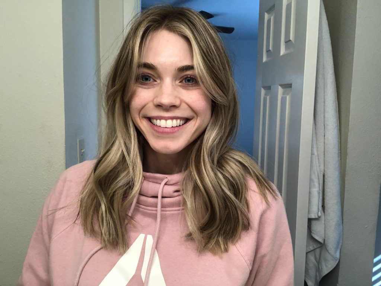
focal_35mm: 32
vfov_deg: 44.2
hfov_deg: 56.8
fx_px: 352
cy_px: 143
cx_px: 190
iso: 125
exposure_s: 1/120
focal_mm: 2.87
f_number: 2.2
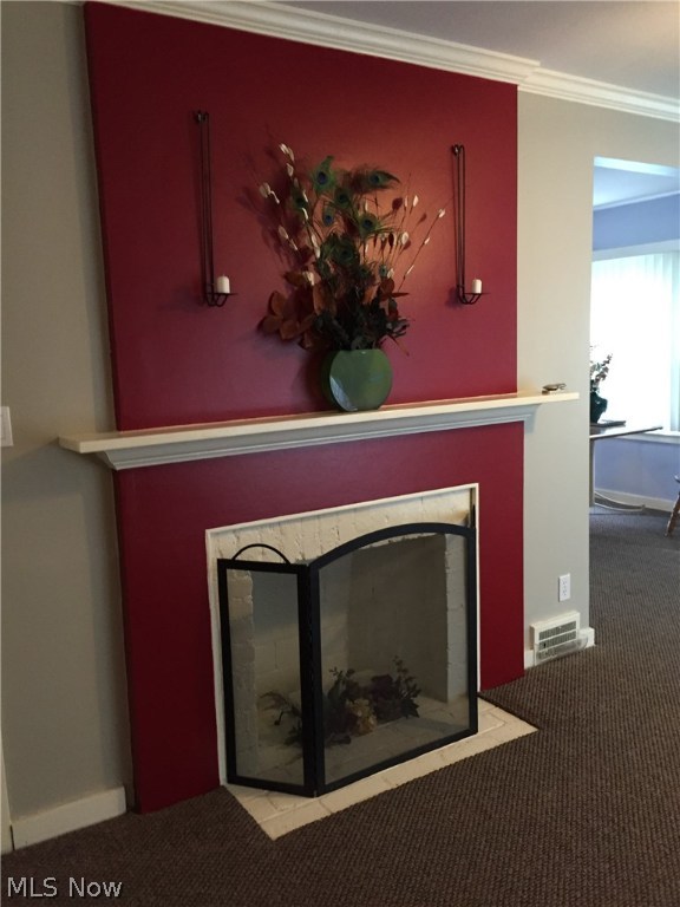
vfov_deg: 61.7
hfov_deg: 48.2
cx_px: 340
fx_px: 760
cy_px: 454
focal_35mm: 29
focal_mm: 4.15
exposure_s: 1/17
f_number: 2.2
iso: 250
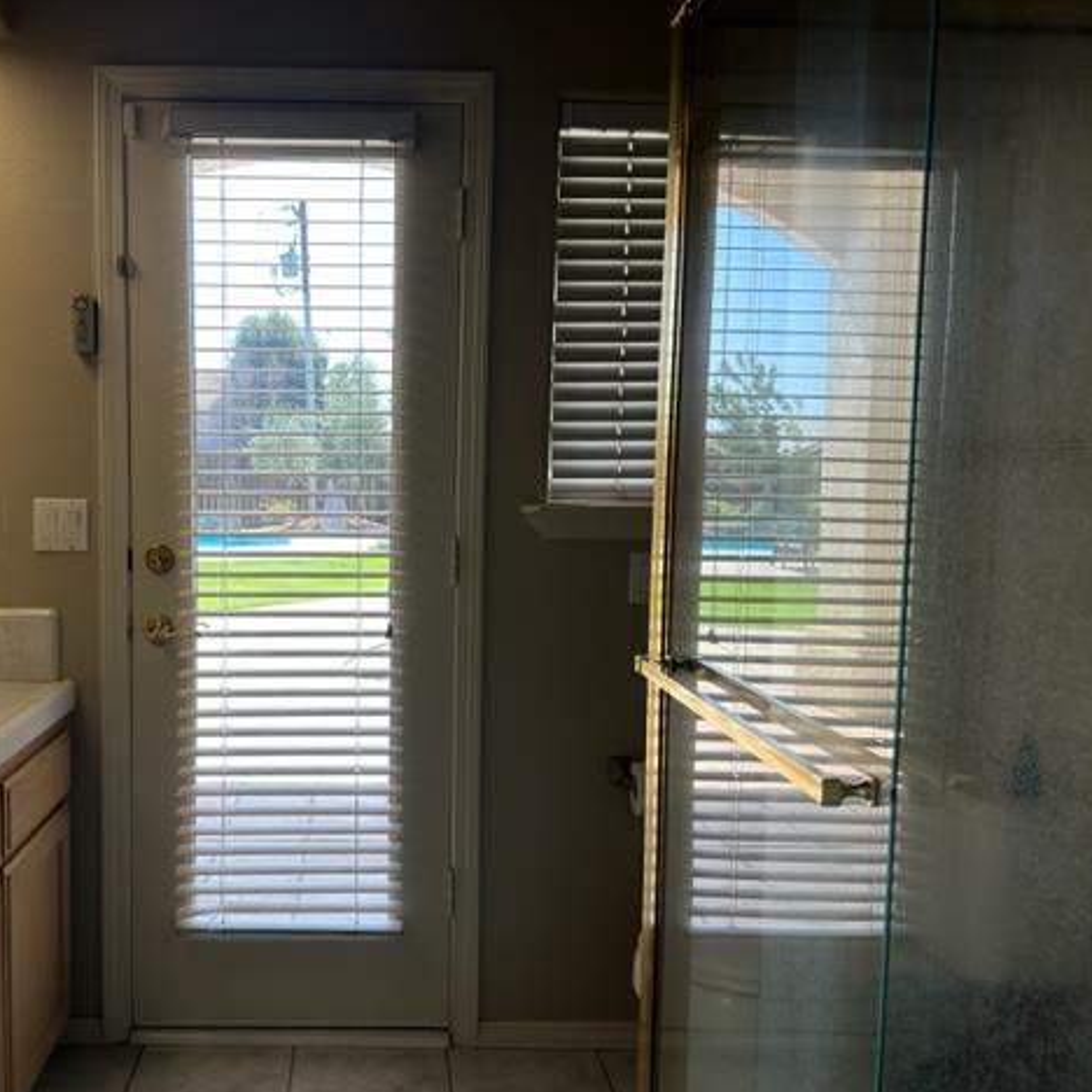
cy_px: 551
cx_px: 366
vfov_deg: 55.6
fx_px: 1035
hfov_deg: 54.5
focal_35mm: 29
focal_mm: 6.86
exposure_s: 1/471
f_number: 1.78
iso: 80
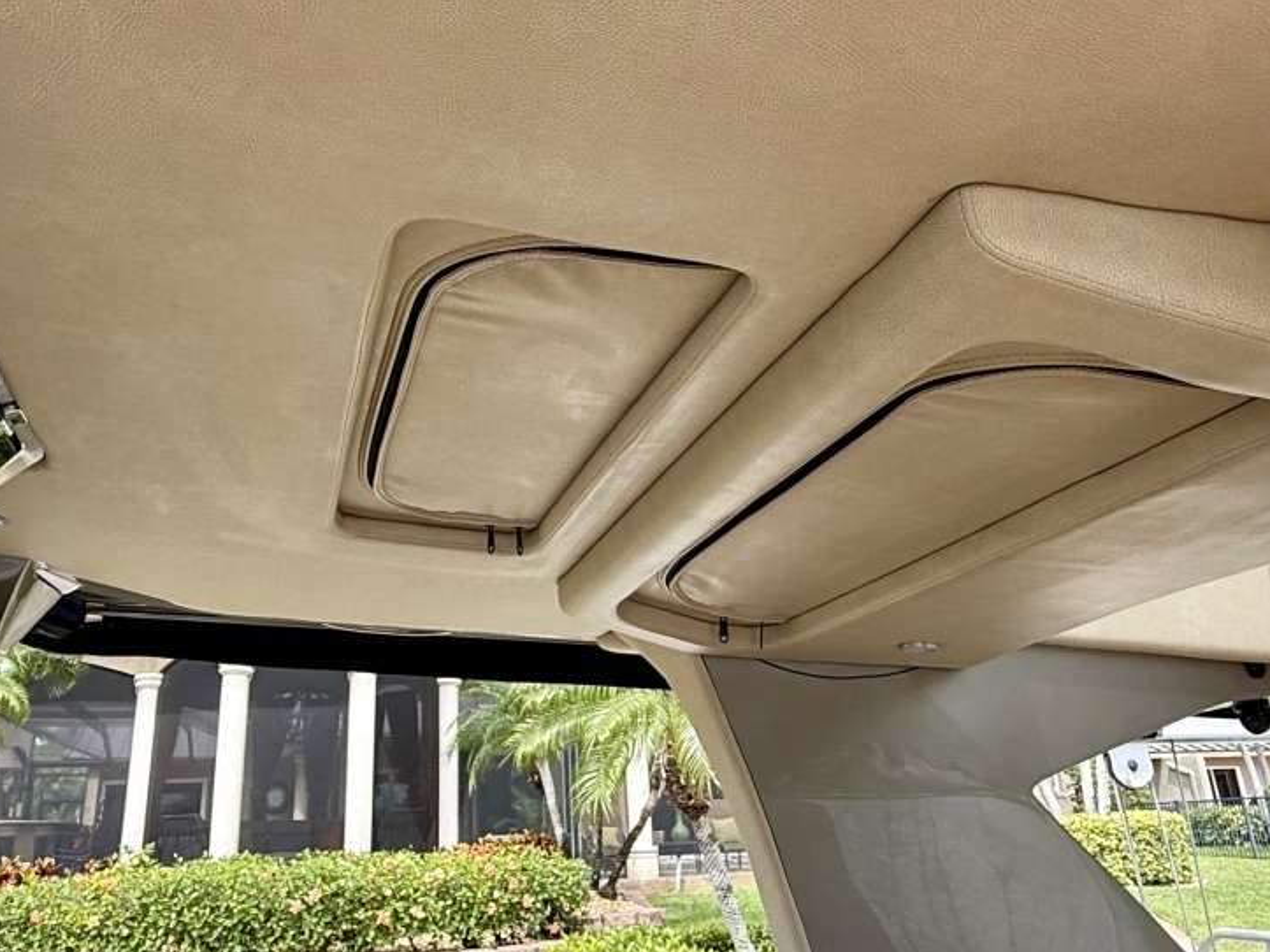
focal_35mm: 31
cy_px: 378
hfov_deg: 58.3
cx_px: 581
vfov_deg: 45.2
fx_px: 1137
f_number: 2.2
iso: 50
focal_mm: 2.22
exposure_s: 1/342
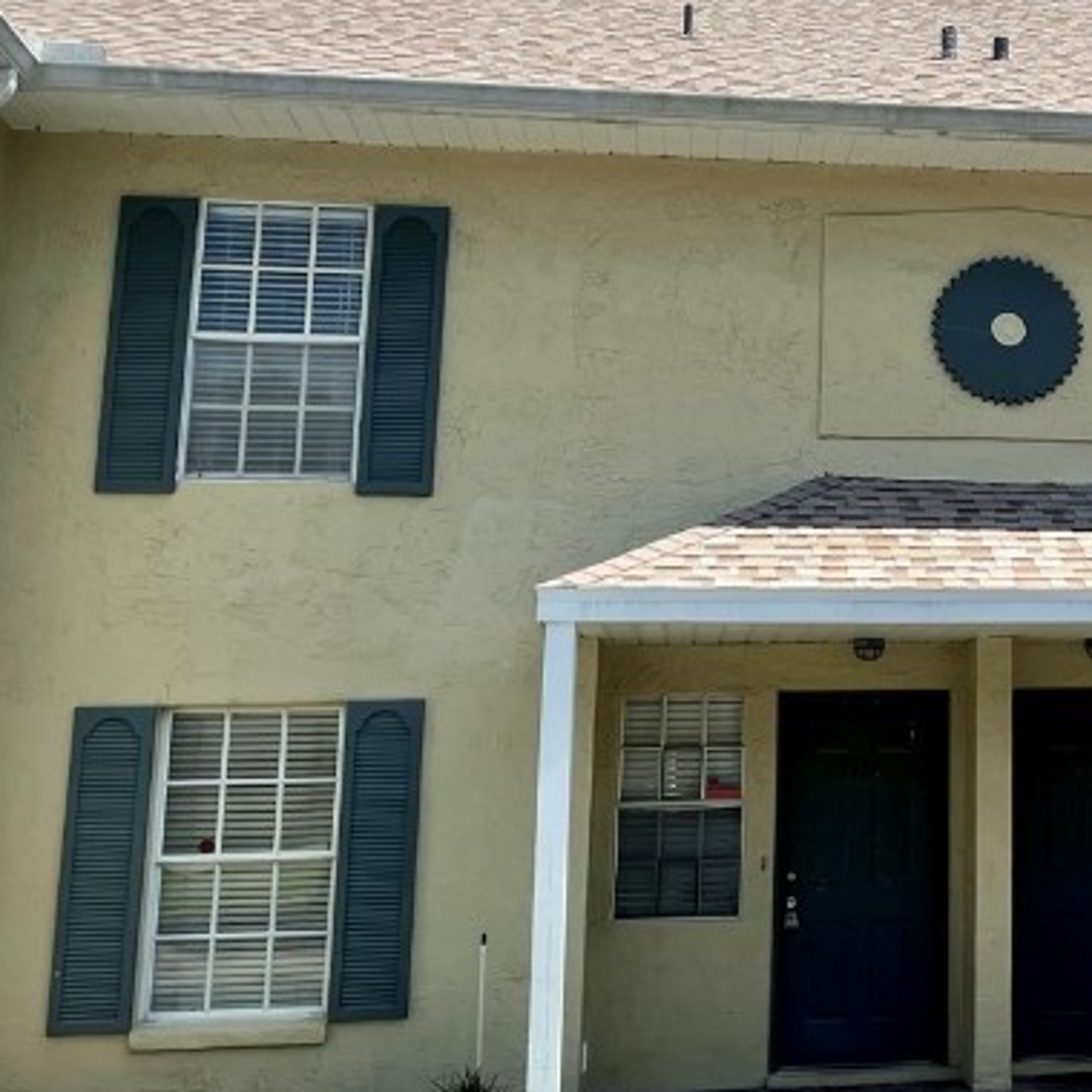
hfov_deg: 26.3
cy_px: 316
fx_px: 2213
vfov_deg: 27.5
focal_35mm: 62
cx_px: 1086
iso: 32
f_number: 1.6
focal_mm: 4.2
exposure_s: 1/3731
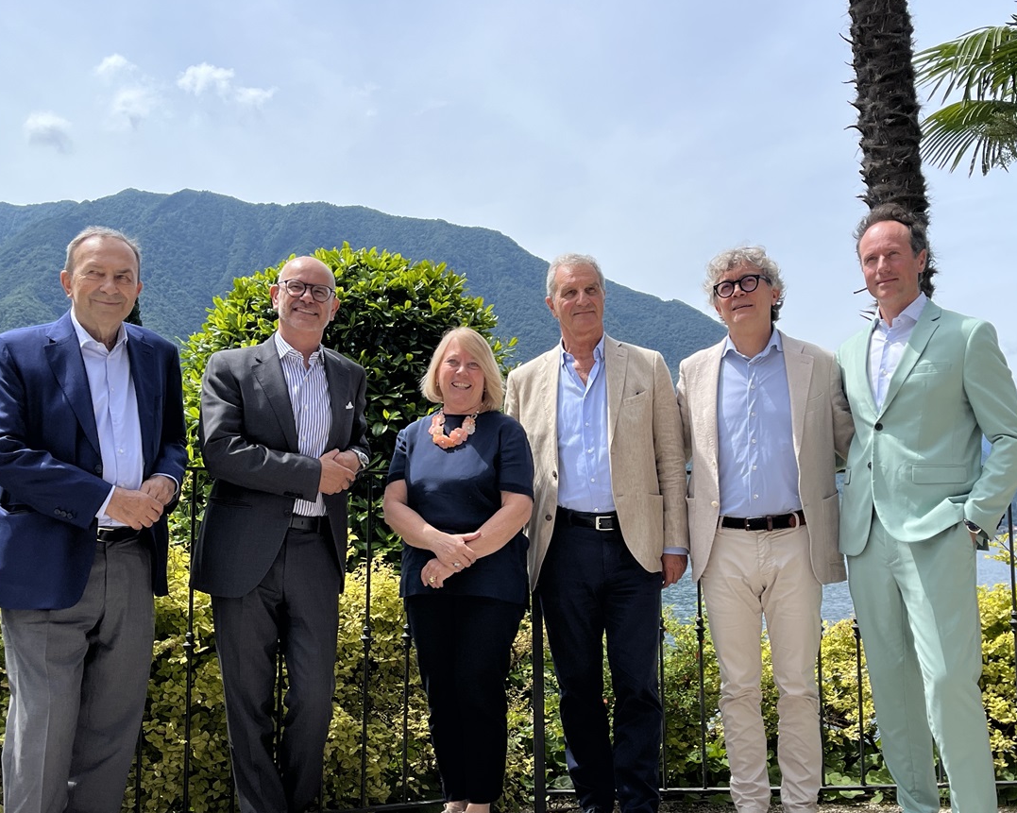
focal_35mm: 38
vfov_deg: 38.9
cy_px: 499
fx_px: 1143
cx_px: 551
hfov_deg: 47.9
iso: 50
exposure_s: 1/2967
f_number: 1.6
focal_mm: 5.1
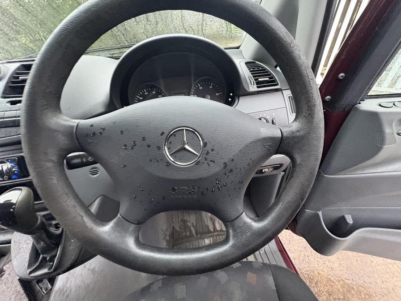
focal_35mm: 14
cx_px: 200
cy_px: 150
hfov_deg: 102.1
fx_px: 162
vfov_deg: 85.7
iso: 800
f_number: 2.2
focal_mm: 2.22
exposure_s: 1/60
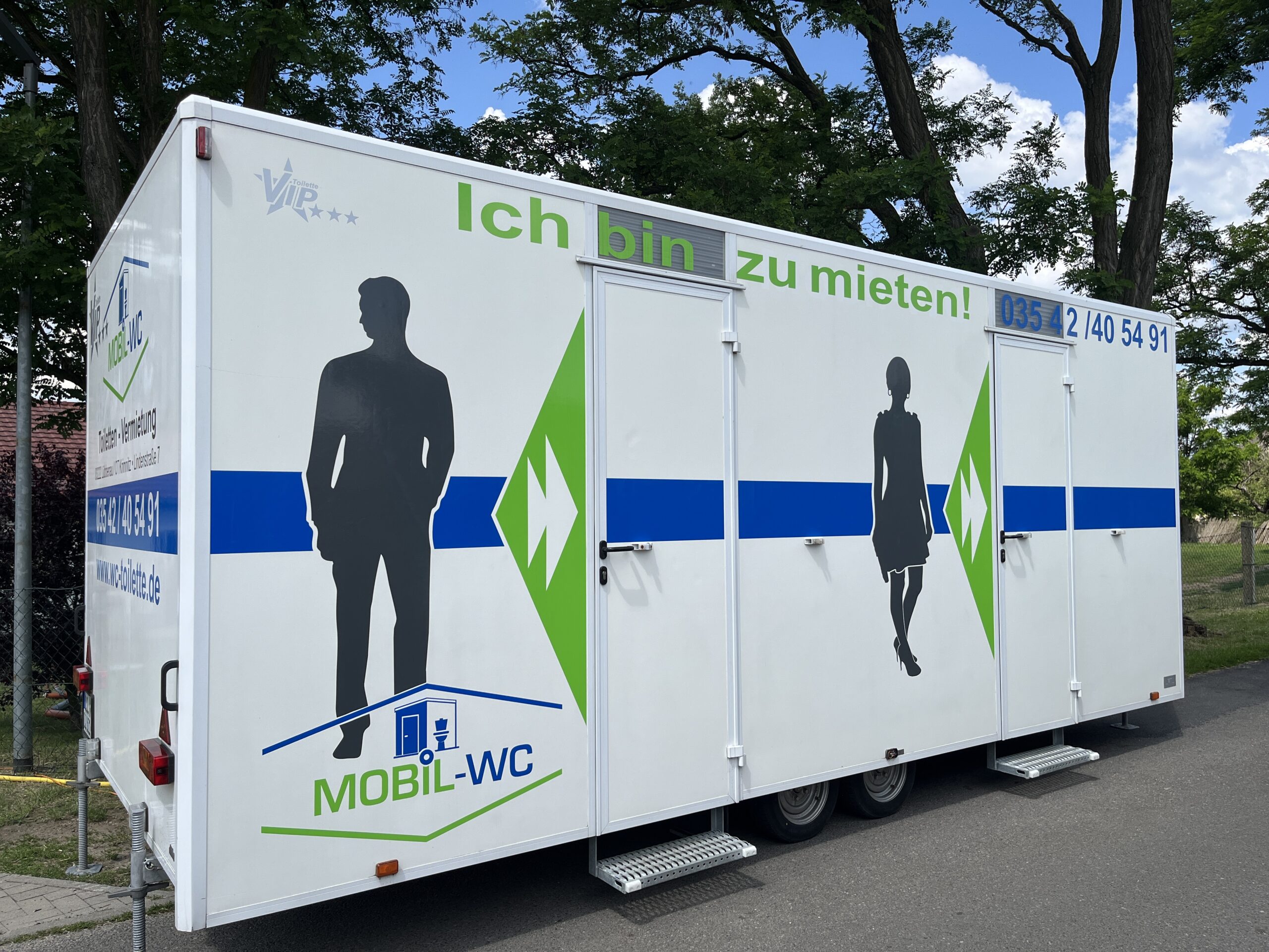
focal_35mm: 26
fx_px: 953
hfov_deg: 67.3
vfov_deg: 53.1
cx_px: 634
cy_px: 476
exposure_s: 1/3623
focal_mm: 5.1
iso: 50
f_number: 1.6
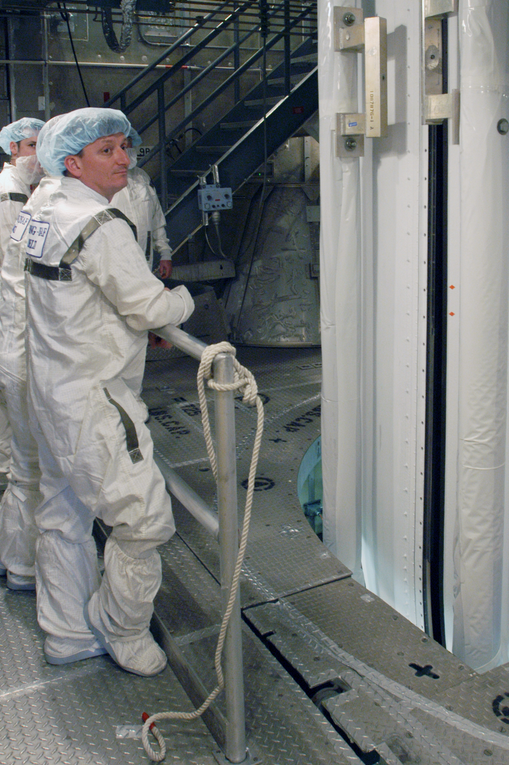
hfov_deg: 36.9
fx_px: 758
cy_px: 269
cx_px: 311
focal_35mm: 36
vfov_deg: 52.7
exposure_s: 1/20
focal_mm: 17
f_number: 4.5
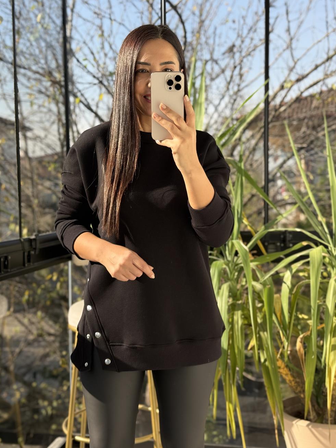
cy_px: 223
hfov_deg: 29.7
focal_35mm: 49
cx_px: 171
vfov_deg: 38.9
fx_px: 634
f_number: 1.78
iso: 80
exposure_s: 1/837
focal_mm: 6.76
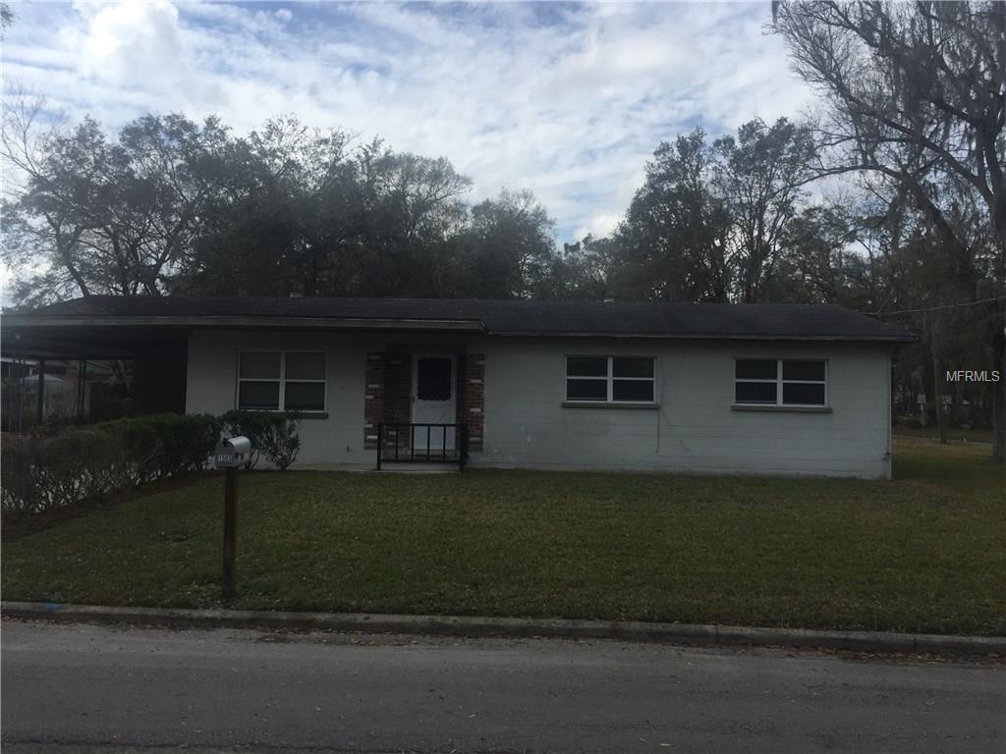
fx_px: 843
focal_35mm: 29
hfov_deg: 61.7
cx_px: 503
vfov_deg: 48.2
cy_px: 377
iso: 32
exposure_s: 1/2083
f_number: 2.2
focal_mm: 4.15
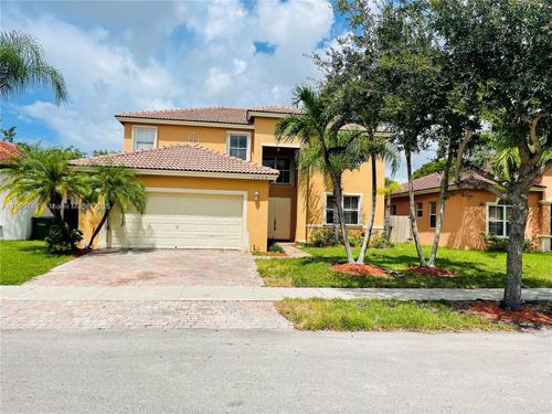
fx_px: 415
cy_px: 207
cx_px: 276
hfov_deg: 67.3
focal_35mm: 26
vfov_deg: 53.1
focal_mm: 4.2
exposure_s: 1/6494
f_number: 1.6
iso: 32
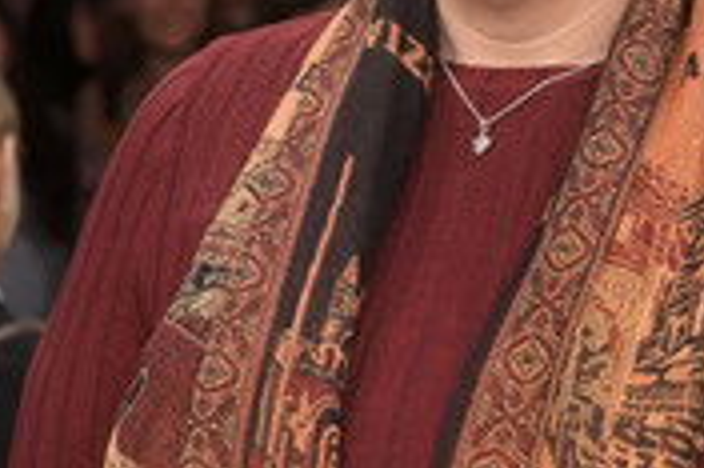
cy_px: -80
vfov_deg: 11.7
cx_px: 558
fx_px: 2247
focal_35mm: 115
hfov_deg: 17.7
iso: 640
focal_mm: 30
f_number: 2.2
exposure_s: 1/200
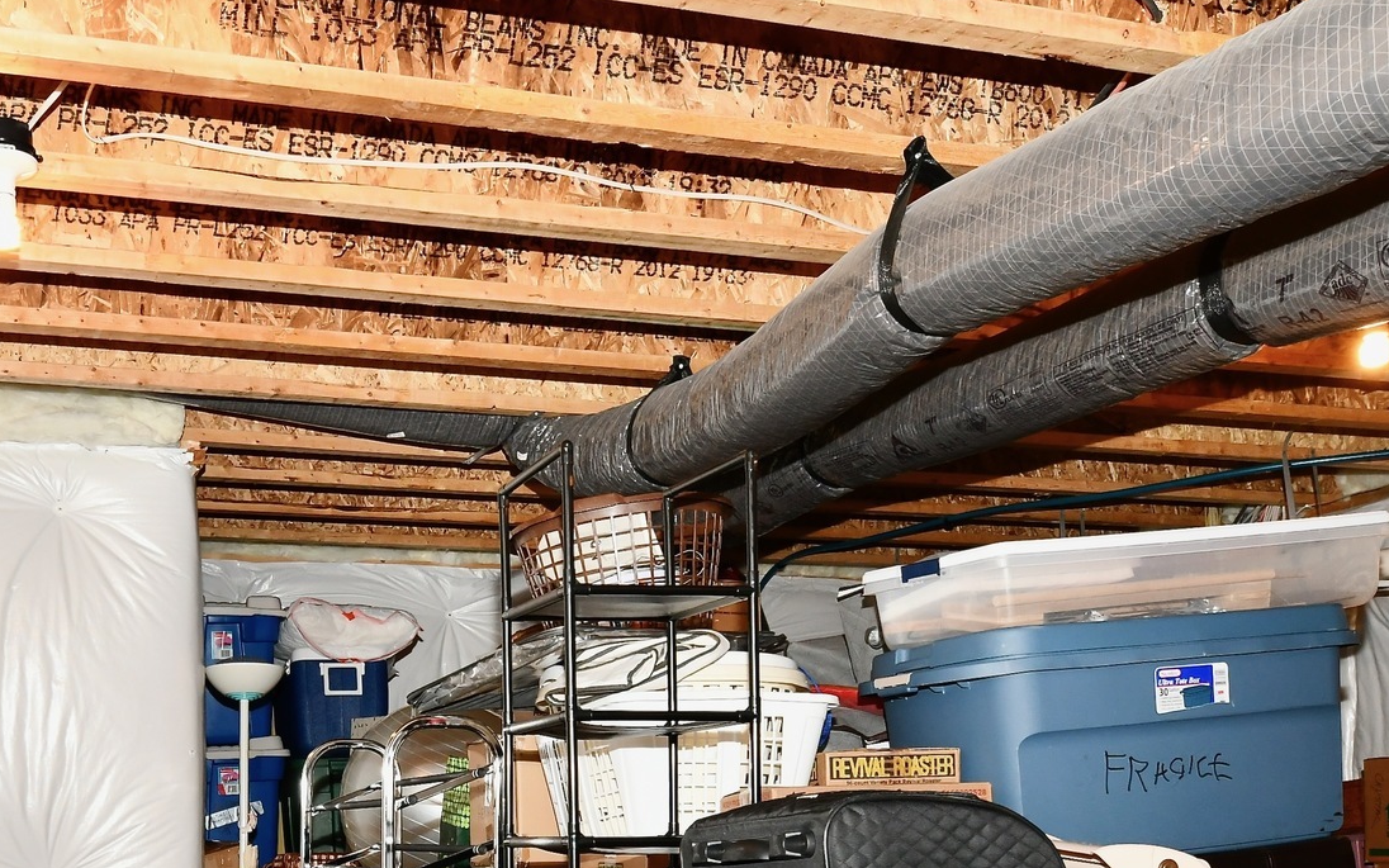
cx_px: 278
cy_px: 883
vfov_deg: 29.7
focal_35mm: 40
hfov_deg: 46.7
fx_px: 1514
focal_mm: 14
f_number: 6.3
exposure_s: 1/60
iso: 640
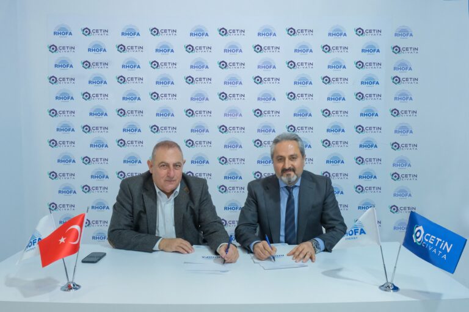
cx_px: 234
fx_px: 391
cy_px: 156
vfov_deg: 43.6
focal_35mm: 30
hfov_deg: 61.9
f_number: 6.4
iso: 3200
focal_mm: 20
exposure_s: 1/280
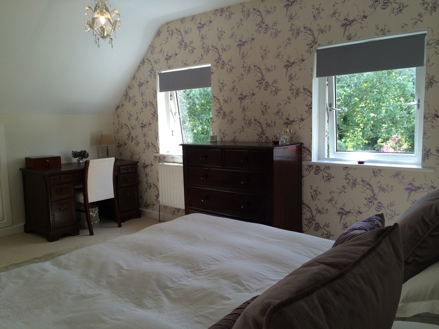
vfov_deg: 46.8
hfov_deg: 60.0
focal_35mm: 30
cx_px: 220
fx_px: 380
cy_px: 164
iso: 50
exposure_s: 1/120
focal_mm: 4.12
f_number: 2.2
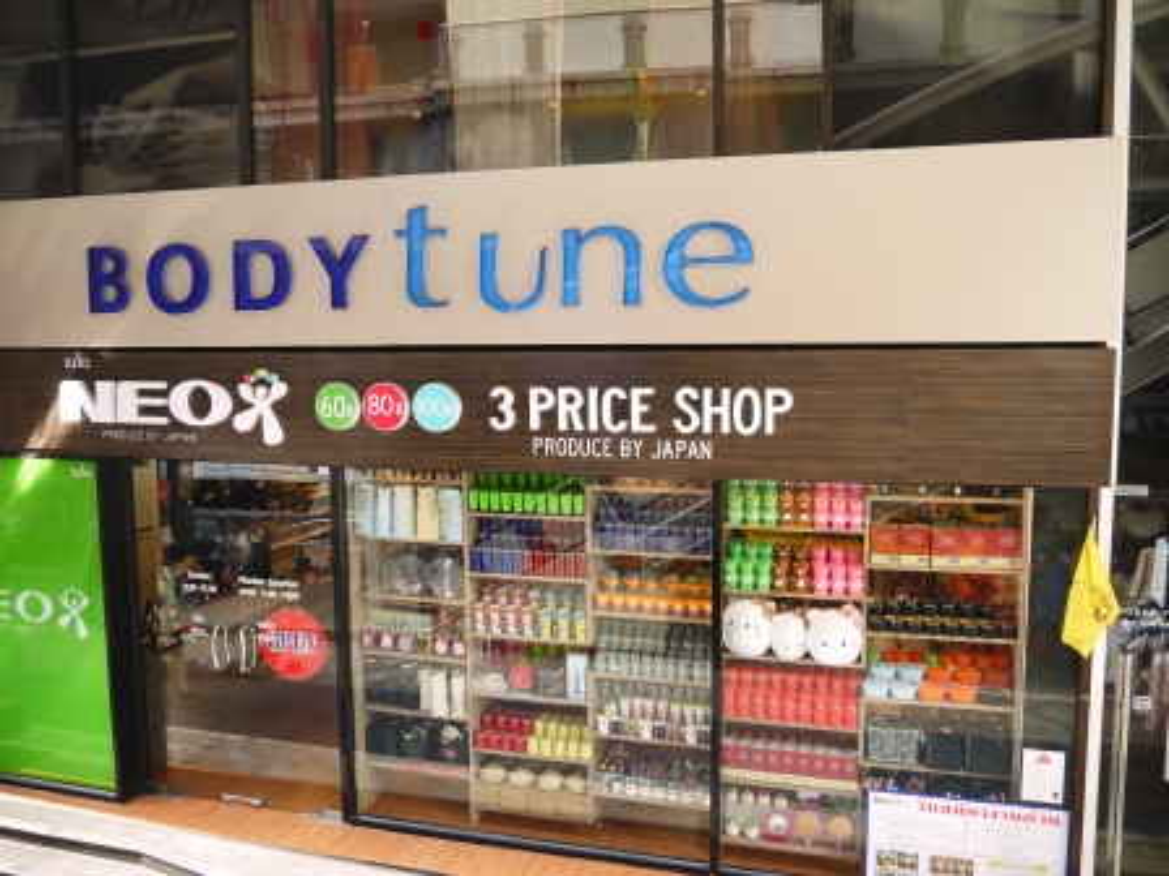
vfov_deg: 49.7
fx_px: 946
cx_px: 584
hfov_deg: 63.4
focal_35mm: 28
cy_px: 438
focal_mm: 14
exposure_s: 1/60
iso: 320
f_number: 3.5
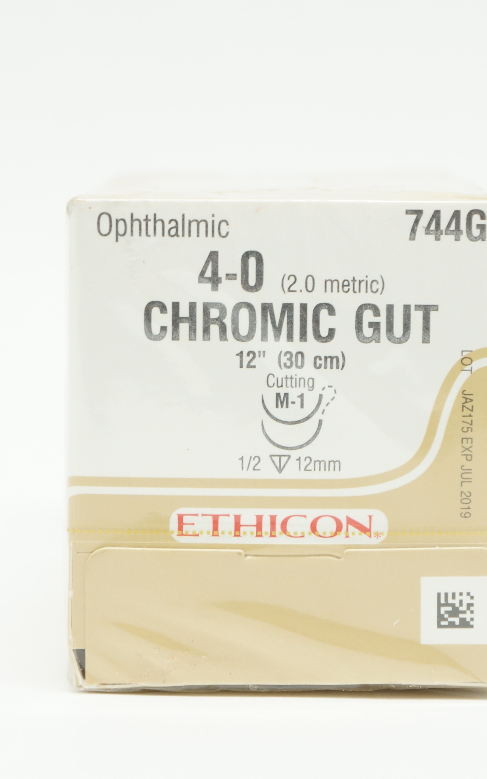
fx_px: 2862
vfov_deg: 15.5
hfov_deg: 9.7
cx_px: 281
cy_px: 414
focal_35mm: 135
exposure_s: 1/30
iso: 400
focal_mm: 55
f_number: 7.1
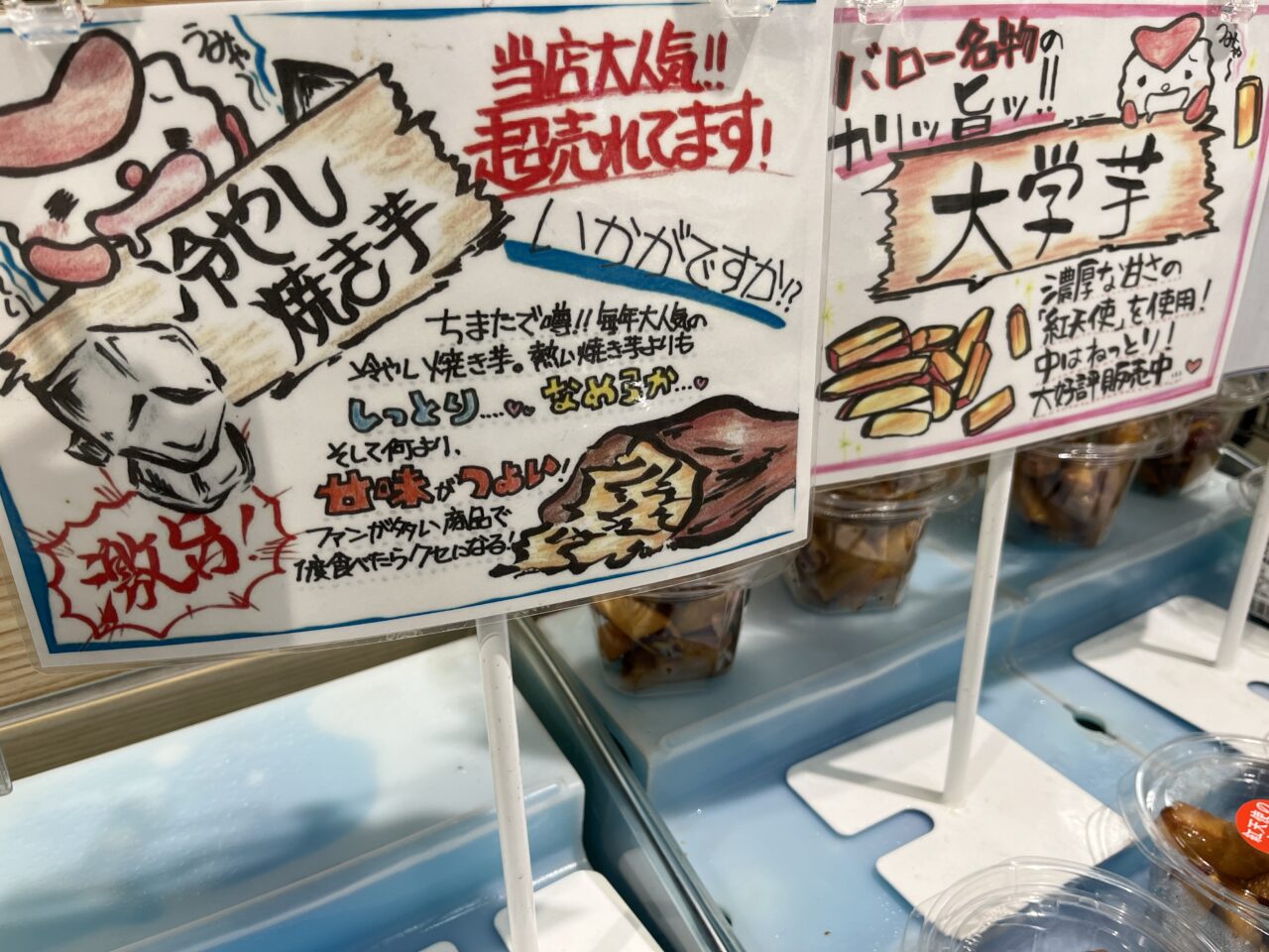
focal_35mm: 26
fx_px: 953
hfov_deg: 67.3
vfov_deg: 53.1
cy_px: 476
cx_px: 634
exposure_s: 1/244
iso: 40
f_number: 1.6
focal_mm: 5.1
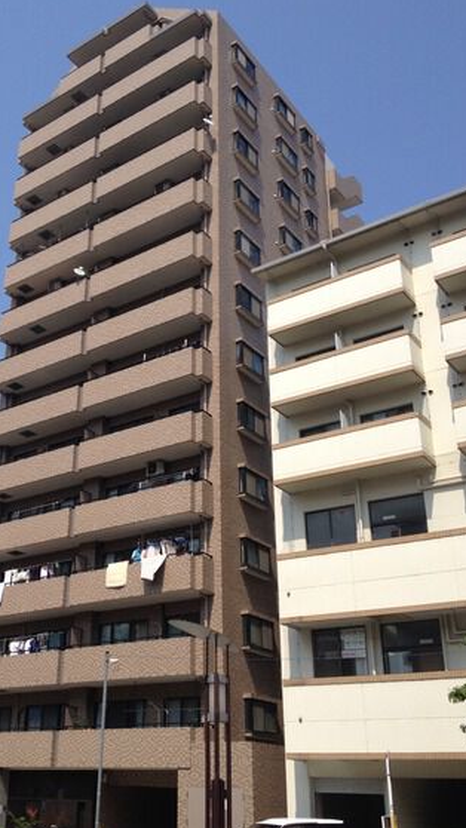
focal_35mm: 41
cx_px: 142
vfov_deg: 49.4
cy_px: 414
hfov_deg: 28.8
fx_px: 900
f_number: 2.4
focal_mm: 4.28
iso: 50
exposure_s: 1/2045
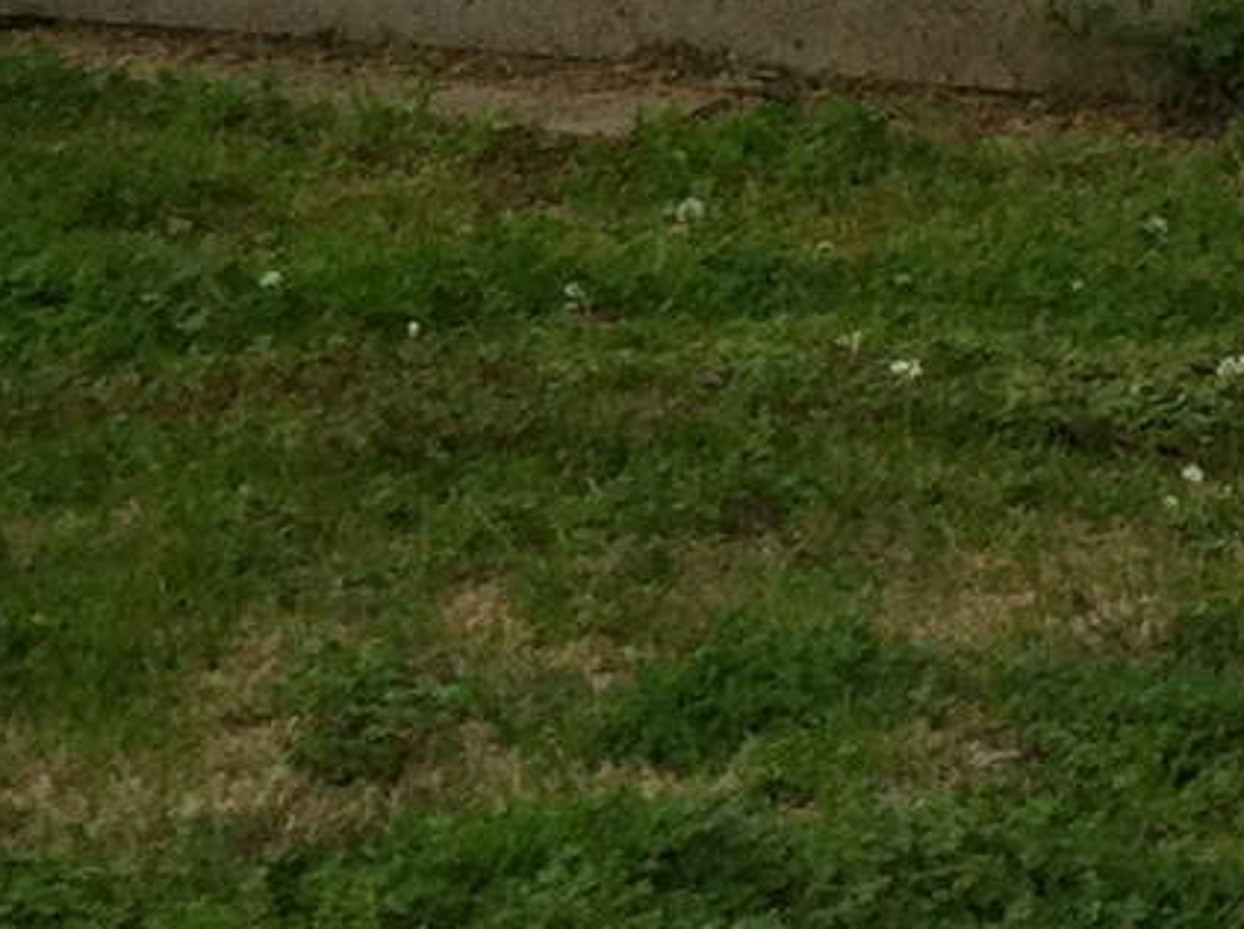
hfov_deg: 9.2
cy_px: -982
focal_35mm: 215
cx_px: 884
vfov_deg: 6.7
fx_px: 7713
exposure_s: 1/718
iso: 80
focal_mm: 3.85
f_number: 2.8
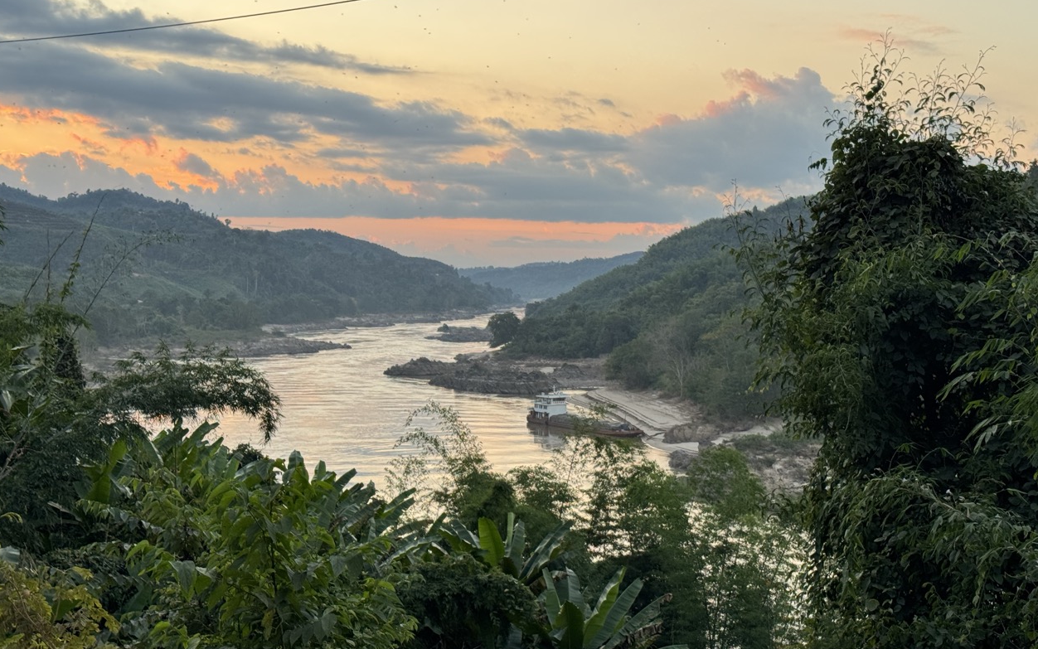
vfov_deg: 24.9
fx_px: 1471
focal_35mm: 52
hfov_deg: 38.9
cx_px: 521
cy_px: 364
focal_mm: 6.76
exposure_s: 1/297
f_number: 1.78
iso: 64
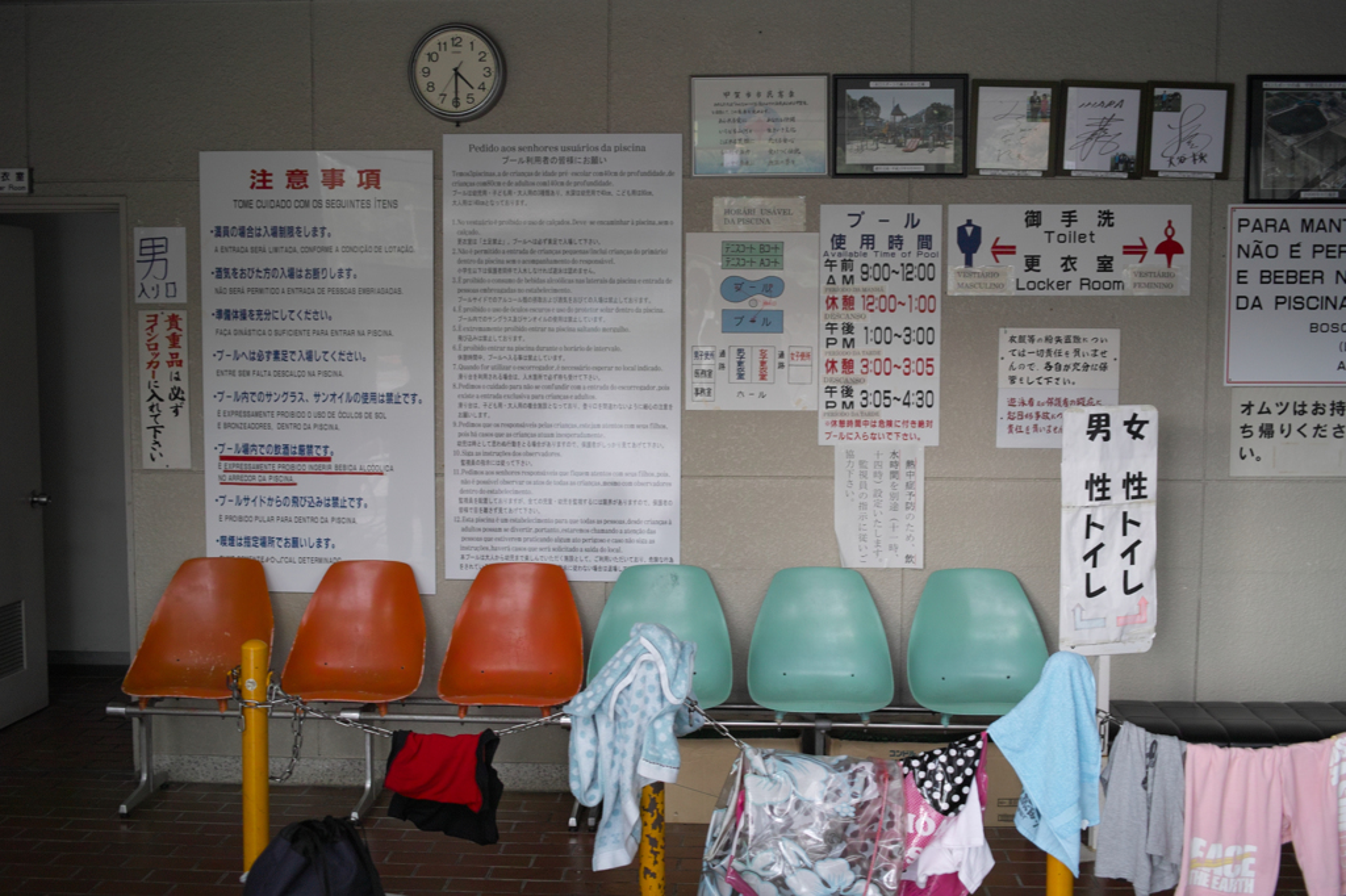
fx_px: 1532
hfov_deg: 47.4
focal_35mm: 41
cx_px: 673
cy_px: 448
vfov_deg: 32.6
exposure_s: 1/40
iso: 200
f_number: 2.8
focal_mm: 24.2
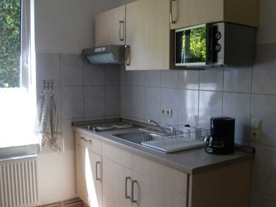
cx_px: 143
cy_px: 109
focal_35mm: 39
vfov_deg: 36.8
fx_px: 311
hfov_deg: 47.9
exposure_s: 1/60
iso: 80
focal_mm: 6.3
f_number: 2.8
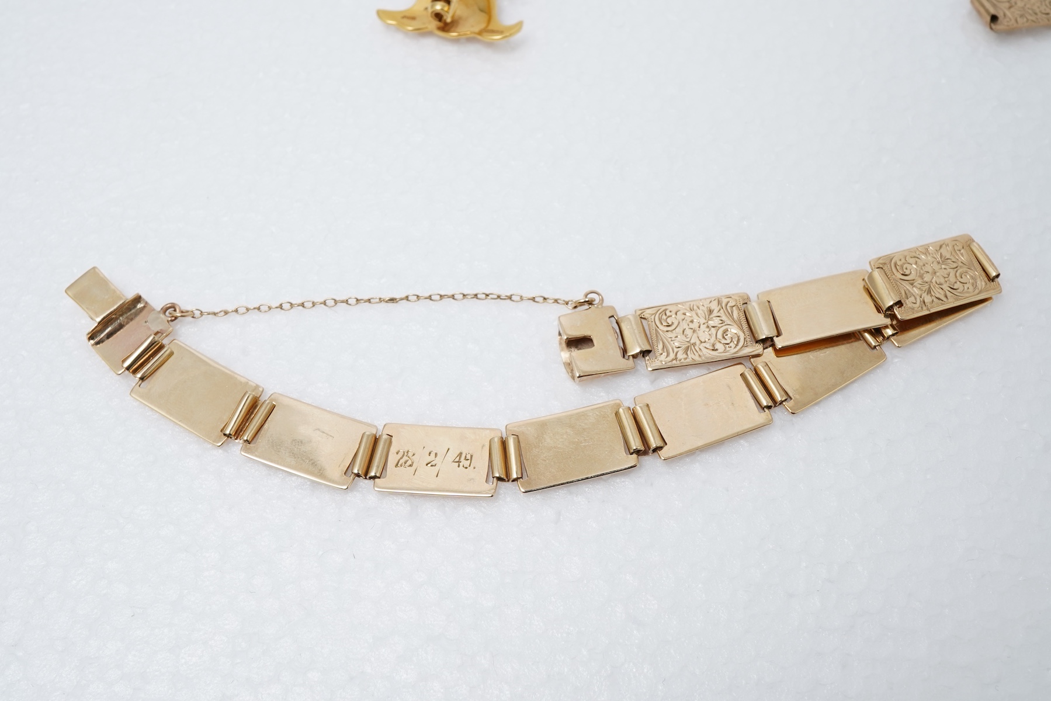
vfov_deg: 29.9
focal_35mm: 45
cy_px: 350
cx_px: 526
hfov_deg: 43.6
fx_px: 1314
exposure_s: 1/125
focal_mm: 30
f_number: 22
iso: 500
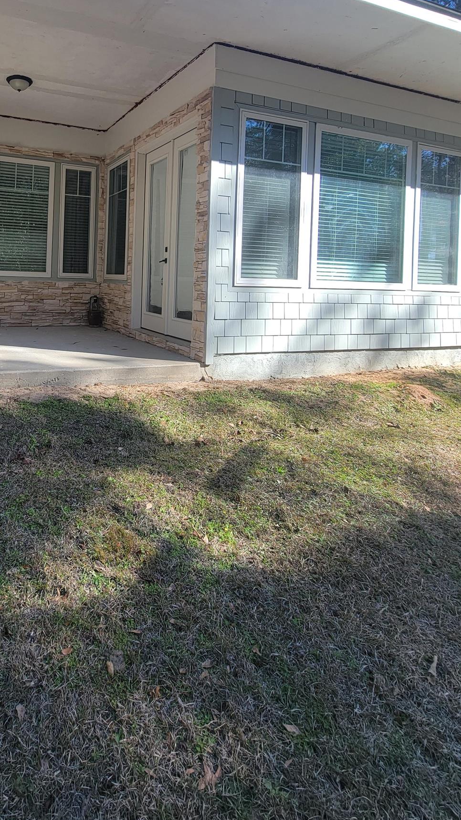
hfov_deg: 54.7
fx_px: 413
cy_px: 274
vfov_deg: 86.4
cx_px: 99
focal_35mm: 19
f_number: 2.2
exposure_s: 1/468
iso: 50
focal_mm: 2.2
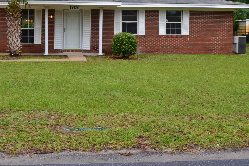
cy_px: 37
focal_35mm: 52
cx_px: 83
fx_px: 360
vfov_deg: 25.6
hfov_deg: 37.8
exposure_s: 1/200
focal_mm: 22
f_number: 10
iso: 400
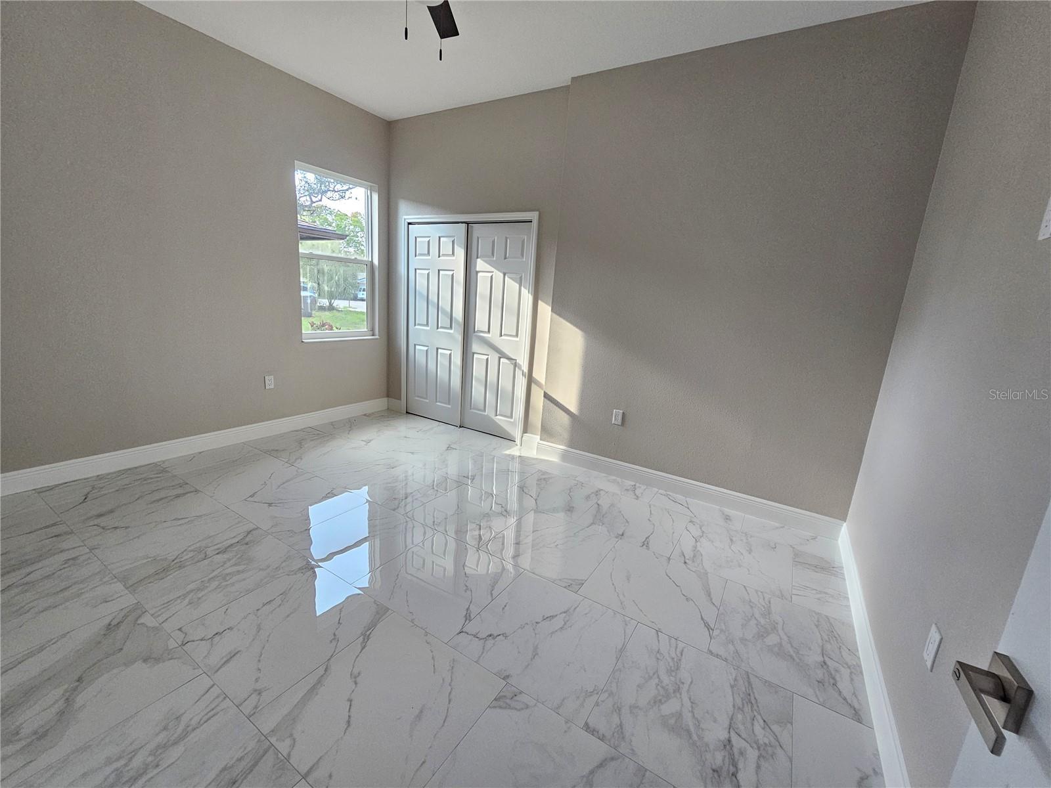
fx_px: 395
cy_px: 394
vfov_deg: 89.9
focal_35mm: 13
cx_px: 526
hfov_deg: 106.2
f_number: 2.2
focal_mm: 2.2
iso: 200
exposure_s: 1/77.4
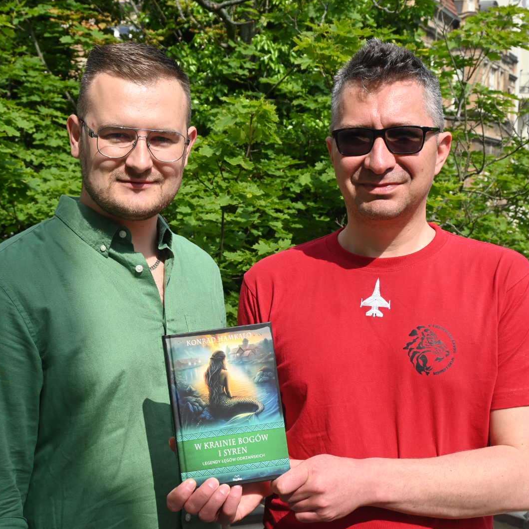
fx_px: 841
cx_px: 249
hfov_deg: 34.9
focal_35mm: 49
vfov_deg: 34.9
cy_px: 266
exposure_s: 1/320
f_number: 6.3
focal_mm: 25
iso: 100
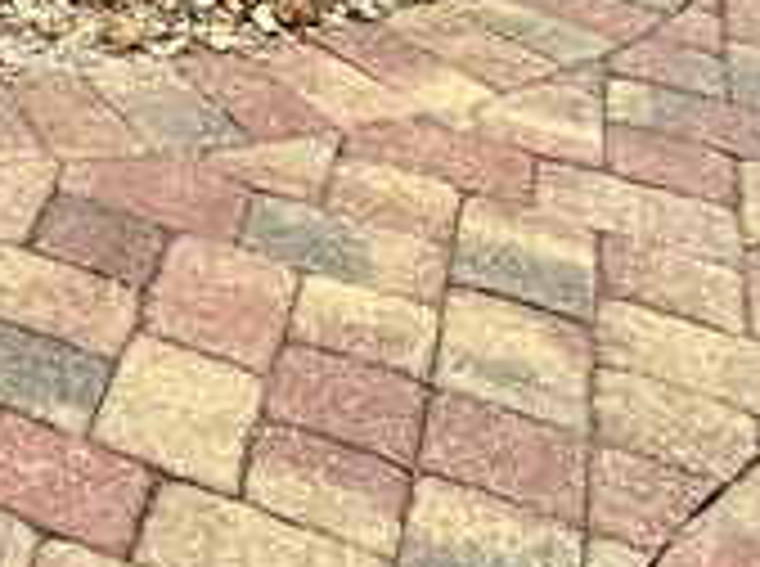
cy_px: -1098
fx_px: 1862
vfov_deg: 11.3
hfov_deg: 18.1
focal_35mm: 85
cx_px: -630
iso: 50
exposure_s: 1/1916
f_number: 2.2
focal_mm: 2.22
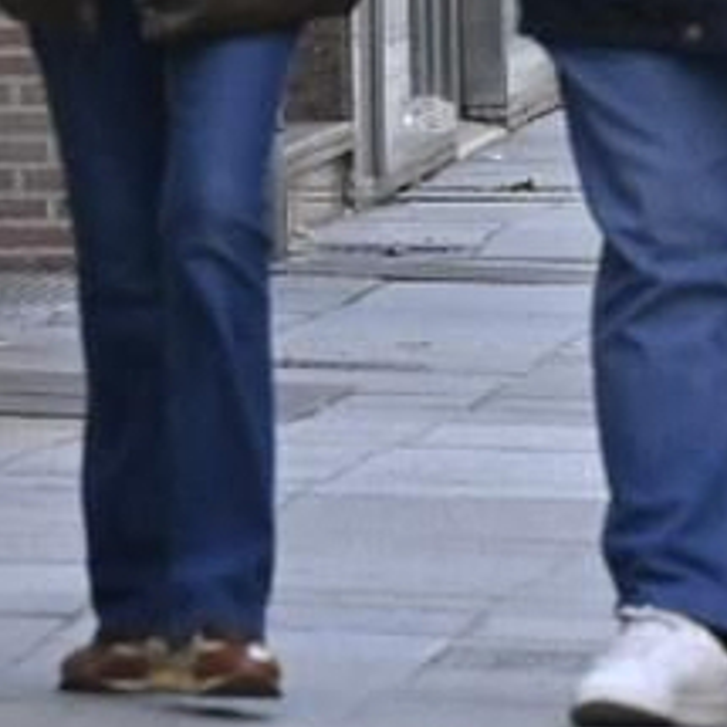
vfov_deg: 1.6
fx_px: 25975
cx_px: 1363
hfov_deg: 1.6
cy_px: -313
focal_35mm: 1093
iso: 1000
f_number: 6.3
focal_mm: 115
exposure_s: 1/400
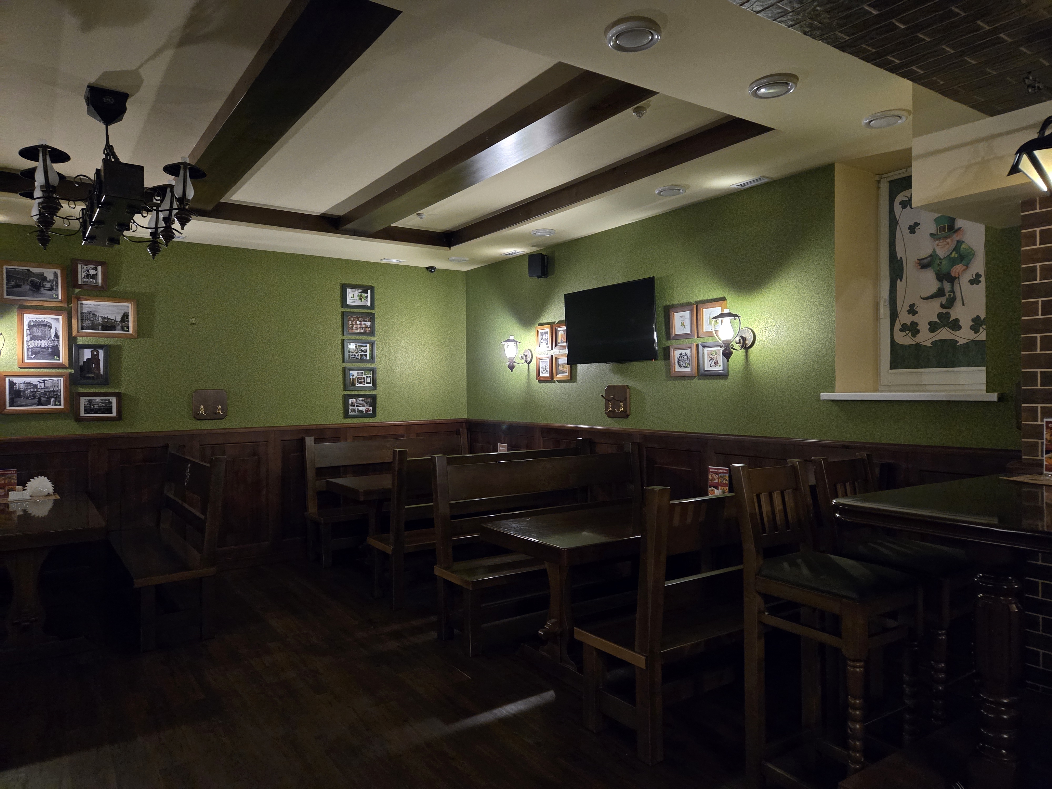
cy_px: 394
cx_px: 526
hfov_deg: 73.9
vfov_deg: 58.9
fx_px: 699
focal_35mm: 23
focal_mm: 5.4
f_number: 1.8
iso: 1600
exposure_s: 1/33.3
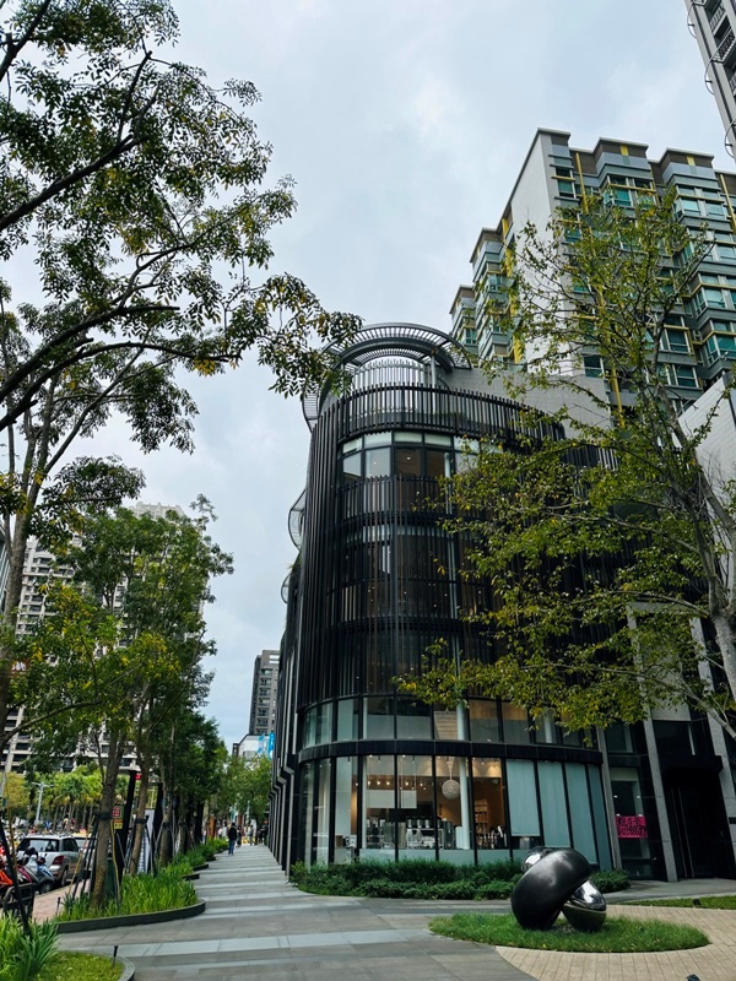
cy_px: 490
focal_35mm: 24
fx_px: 680
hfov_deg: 56.8
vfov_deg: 71.6
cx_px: 368
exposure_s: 1/2882
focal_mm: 6.86
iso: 80
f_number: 1.78
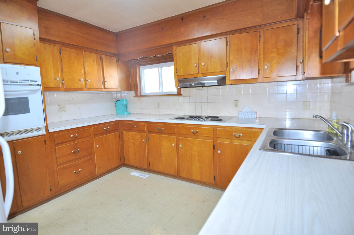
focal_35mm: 18
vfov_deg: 67.2
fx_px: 177
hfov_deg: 90.1
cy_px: 118
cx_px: 177
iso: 400
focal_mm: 12
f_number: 4
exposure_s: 1/60
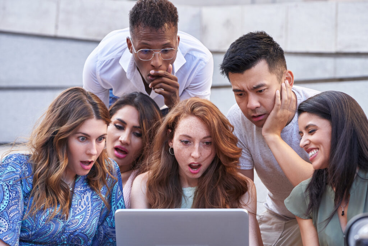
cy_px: 123
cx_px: 184
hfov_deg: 15.9
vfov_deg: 10.6
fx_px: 1319
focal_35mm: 129
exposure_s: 1/200
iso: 800
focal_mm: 129
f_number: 6.3
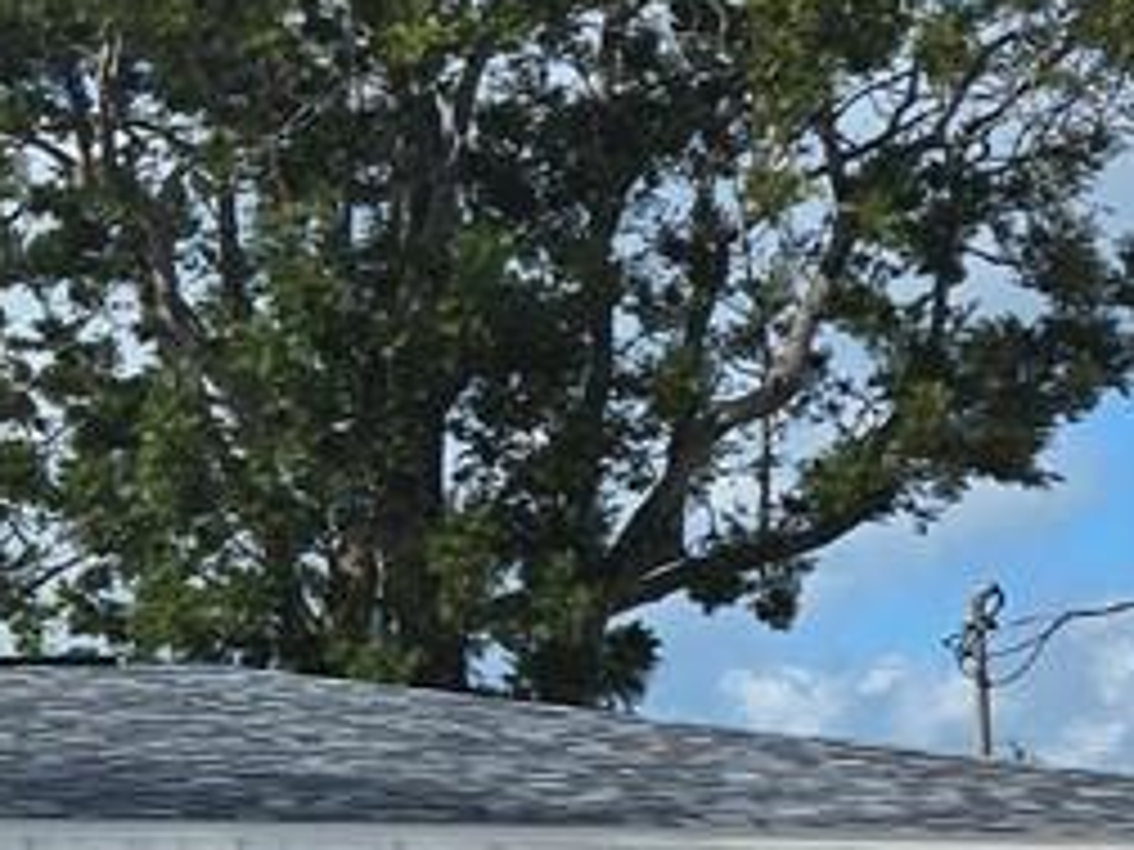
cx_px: -1629
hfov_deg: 11.2
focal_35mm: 146
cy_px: 382
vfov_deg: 10.2
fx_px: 4783
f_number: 1.7
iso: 12
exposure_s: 1/1041
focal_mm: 6.3
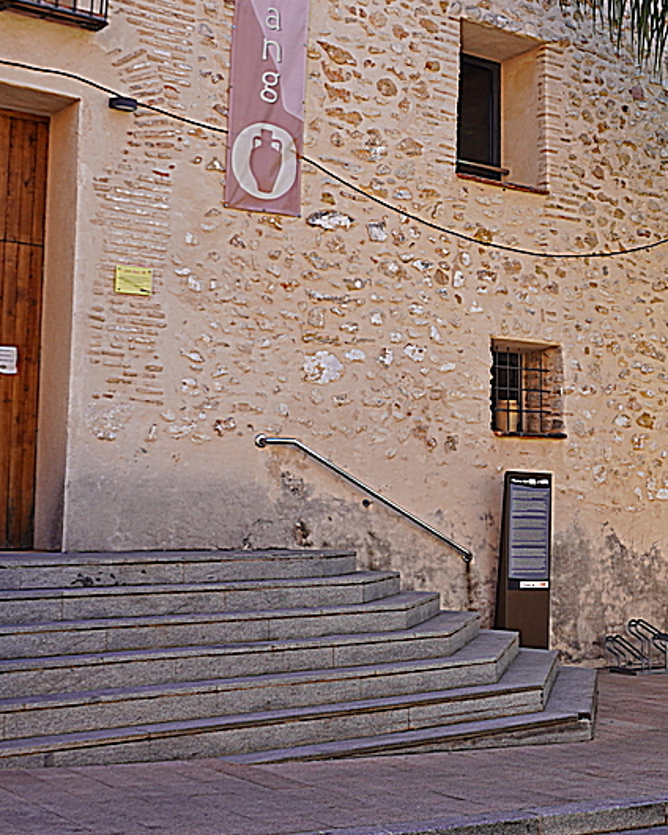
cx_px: 624
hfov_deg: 28.3
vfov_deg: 36.6
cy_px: 356
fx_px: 1260
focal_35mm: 51
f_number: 5
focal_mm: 16
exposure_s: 1/320
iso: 100
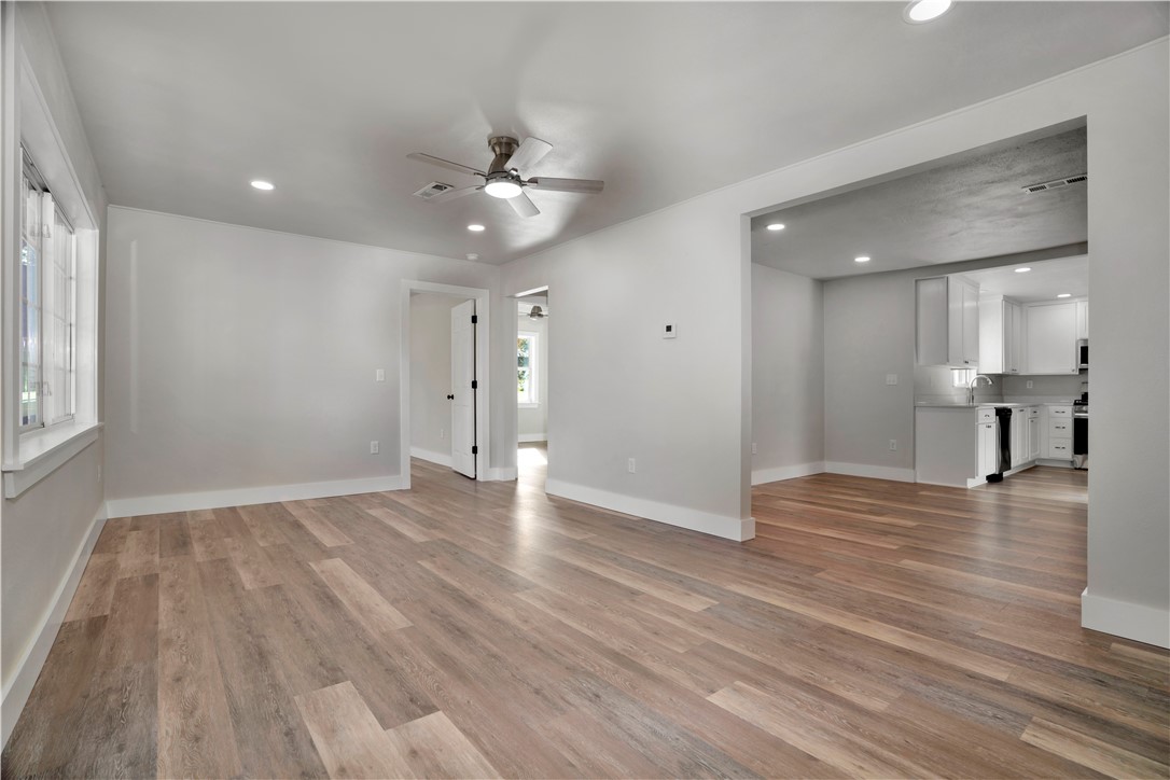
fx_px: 520
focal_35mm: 16
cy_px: 390
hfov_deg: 96.7
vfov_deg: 73.7
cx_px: 585
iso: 100
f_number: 6.3
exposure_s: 1/8
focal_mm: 16
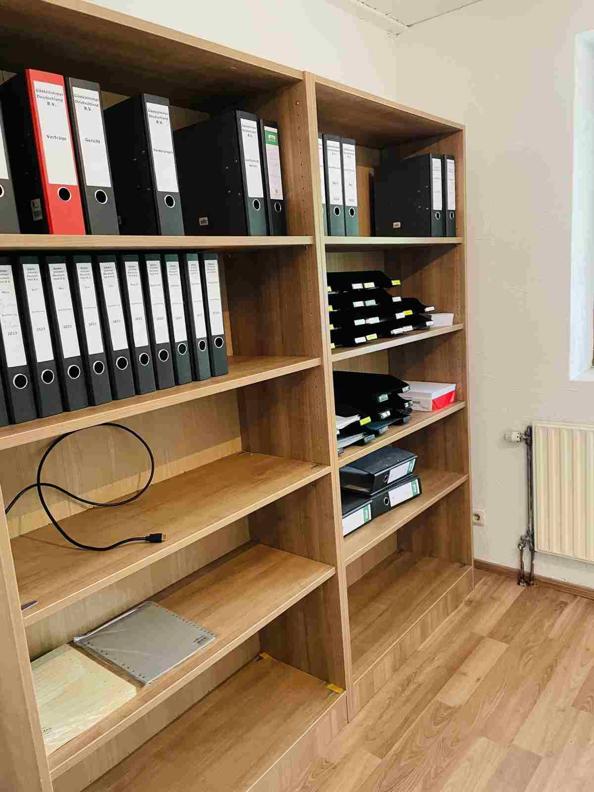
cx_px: 297
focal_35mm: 26
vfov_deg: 67.3
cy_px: 396
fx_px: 595
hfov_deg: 53.1
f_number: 1.6
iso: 320
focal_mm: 4.2
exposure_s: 1/33
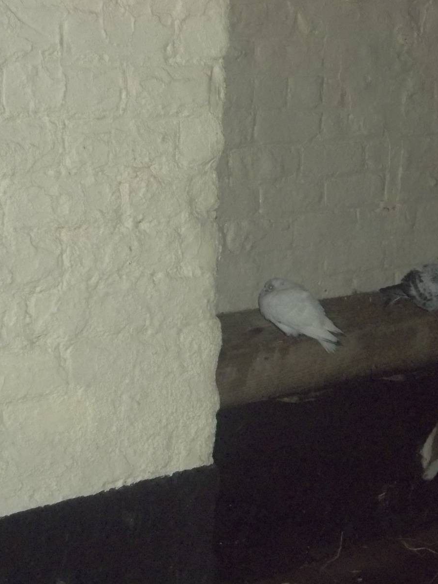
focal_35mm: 115
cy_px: 292
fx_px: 1941
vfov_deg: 17.1
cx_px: 349
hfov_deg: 12.8
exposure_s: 1/50
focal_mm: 15.4
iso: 400
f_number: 4.5
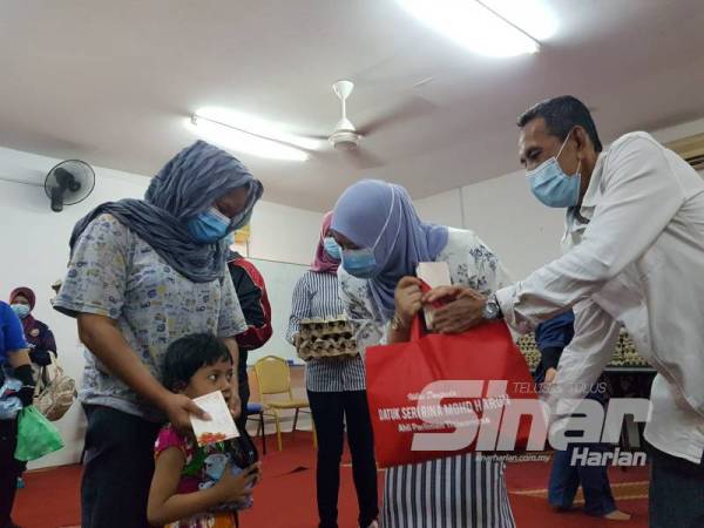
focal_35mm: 26
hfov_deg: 67.3
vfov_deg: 53.1
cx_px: 352
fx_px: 529
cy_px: 264
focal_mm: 4.2
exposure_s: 1/60
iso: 500
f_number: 1.7
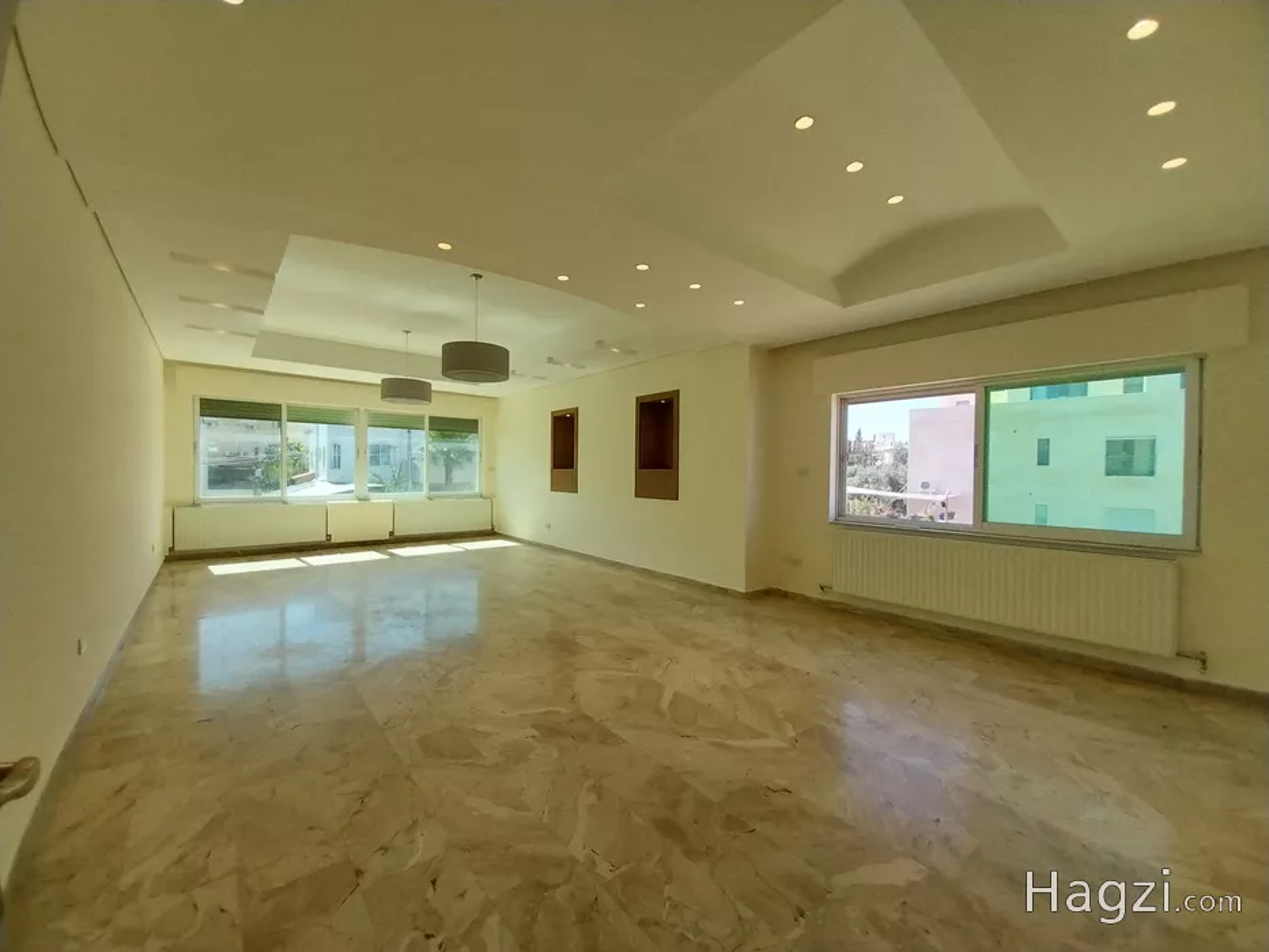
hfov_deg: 106.2
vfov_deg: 89.9
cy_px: 476
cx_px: 634
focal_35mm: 13
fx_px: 477
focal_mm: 1.3
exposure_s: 1/217
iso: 64
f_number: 2.2
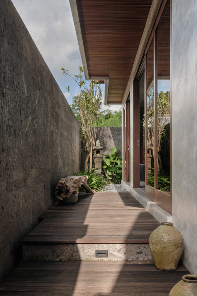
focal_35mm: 38
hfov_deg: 35.1
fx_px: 312
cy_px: 172
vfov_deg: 50.5
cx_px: 101
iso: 200
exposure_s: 1/15
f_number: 9
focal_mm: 20
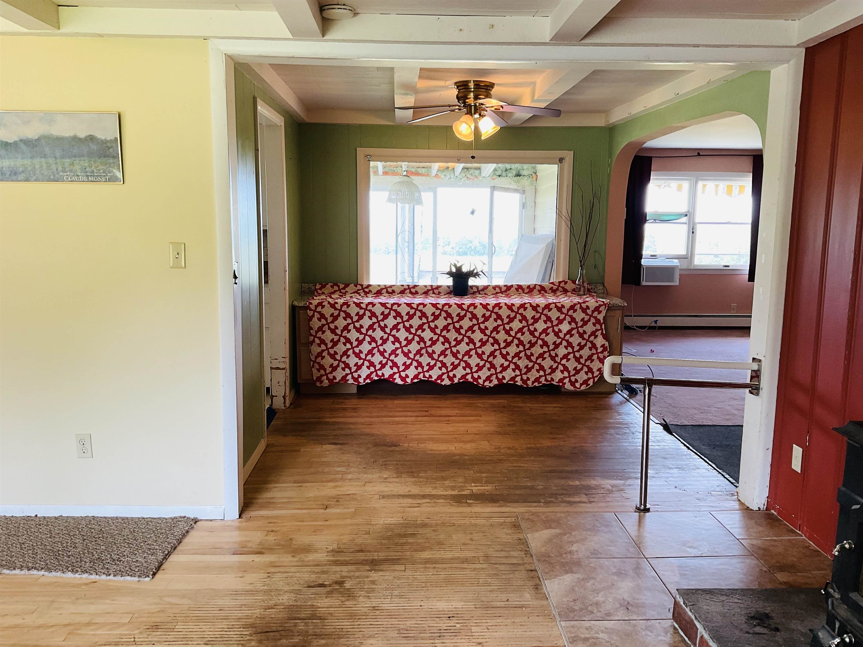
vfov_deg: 48.2
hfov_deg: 61.7
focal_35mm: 29
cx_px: 432
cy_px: 324
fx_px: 723
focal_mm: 3
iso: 50
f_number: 1.8
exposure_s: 1/60
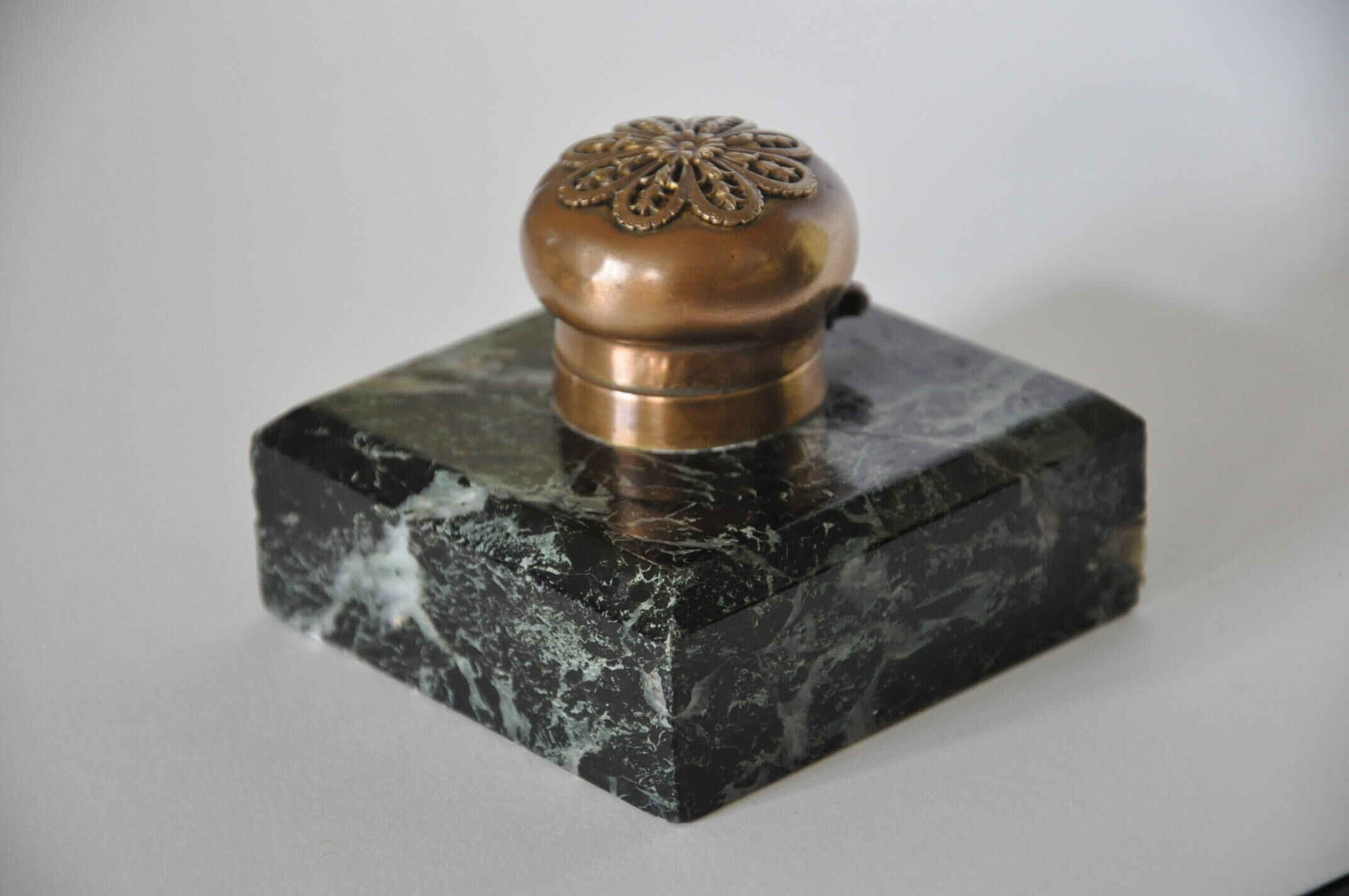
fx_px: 5895
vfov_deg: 8.7
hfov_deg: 13.1
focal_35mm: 158
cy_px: 448
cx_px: 674
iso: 1600
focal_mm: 105
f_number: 5.6
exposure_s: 1/125
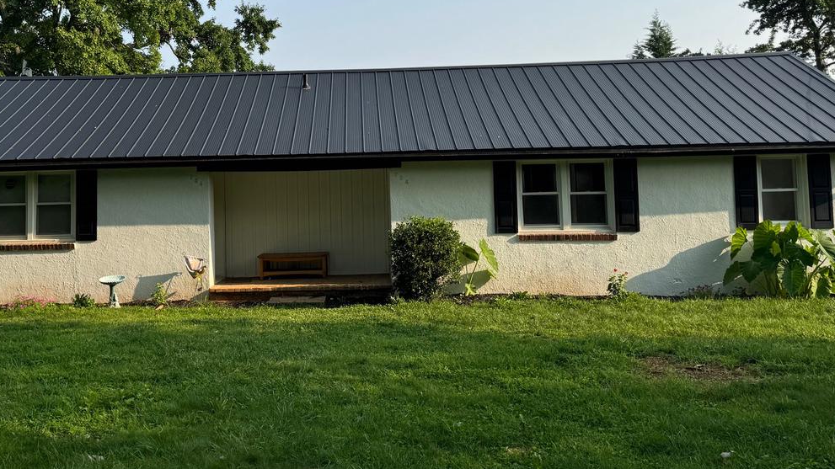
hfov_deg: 52.3
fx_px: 841
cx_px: 317
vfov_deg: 30.8
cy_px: 137
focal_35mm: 38
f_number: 1.78
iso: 80
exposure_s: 1/2710
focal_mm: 6.76
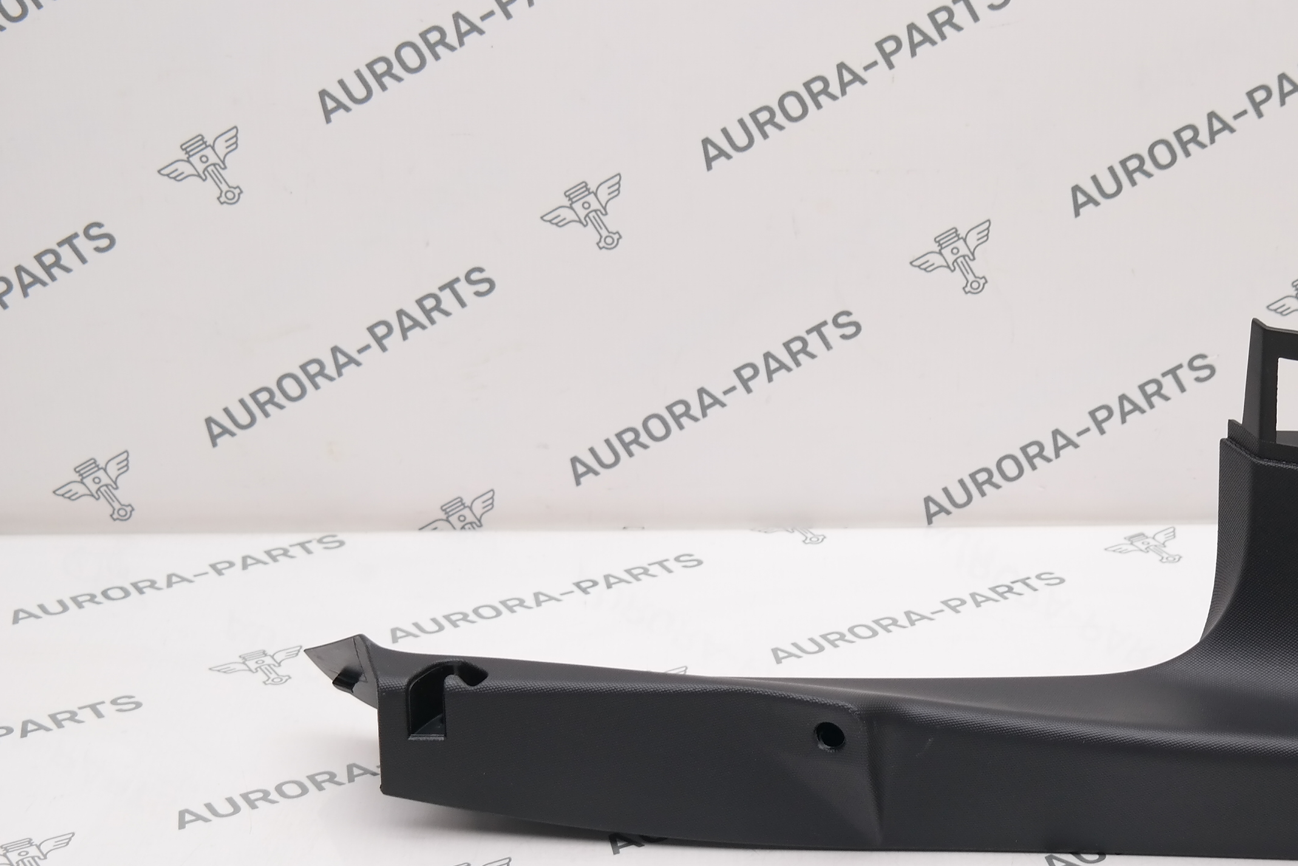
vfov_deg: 17.0
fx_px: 2885
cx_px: 982
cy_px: 581
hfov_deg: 25.1
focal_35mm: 80
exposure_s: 1/100
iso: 200
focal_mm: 29
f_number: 4
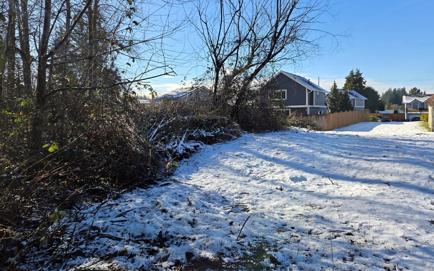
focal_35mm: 25
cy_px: 124
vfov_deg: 49.2
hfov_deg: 72.5
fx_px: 296
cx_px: 221
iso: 25
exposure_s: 1/1142
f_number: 1.8
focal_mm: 5.4
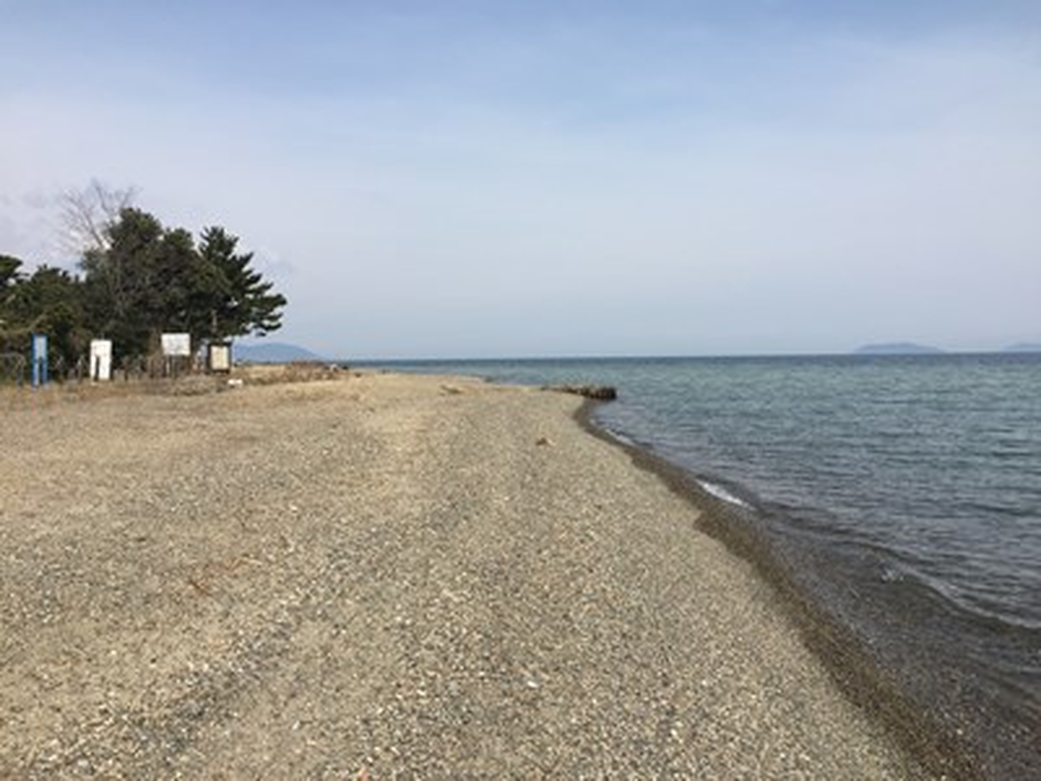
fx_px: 872
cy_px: 390
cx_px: 520
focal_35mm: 29
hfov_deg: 61.7
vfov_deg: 48.2
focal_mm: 4.15
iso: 32
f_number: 2.2
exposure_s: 1/2825
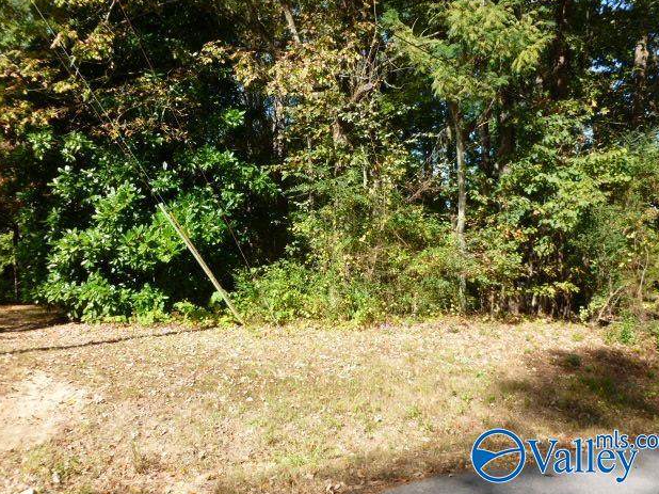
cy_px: 246
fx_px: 552
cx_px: 337
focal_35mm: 29
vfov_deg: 48.2
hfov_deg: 61.7
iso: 100
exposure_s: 1/250
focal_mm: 5
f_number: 3.3
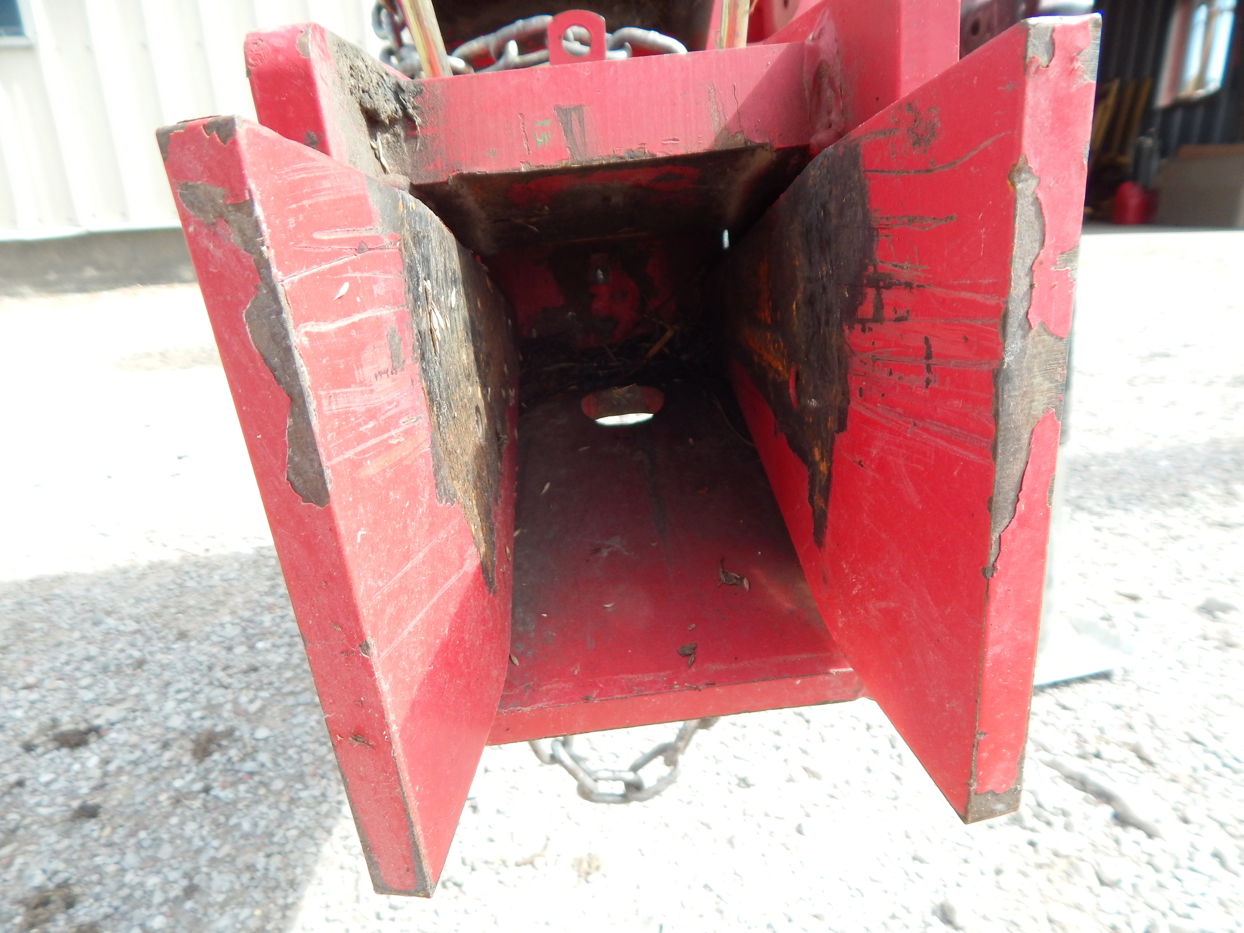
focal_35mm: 22
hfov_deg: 76.4
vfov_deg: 61.1
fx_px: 791
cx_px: 622
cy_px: 466
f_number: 3
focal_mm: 4
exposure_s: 1/400
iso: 125
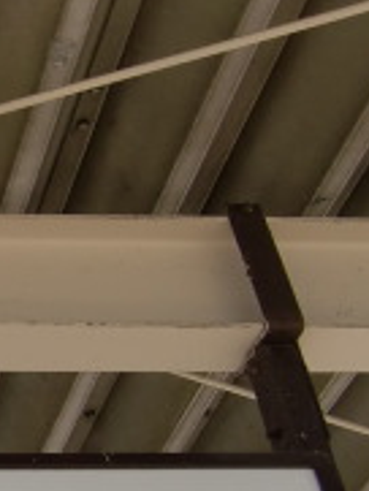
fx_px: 1405
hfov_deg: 13.2
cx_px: -336
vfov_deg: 19.4
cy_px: 448
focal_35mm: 99
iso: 64
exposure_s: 1/320
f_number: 2.6
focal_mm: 4.9
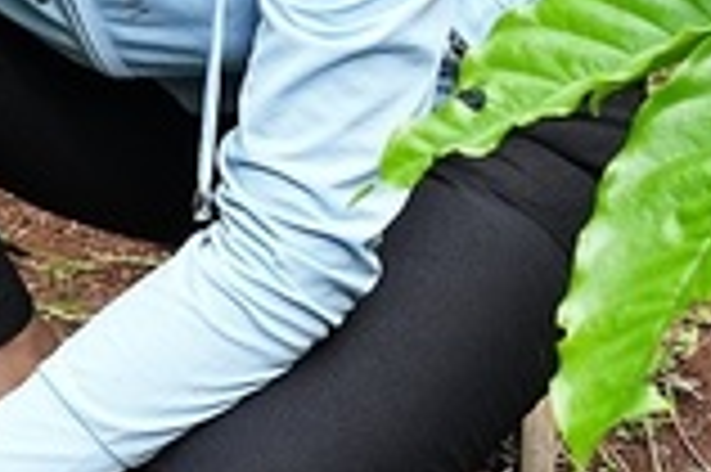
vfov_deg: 7.2
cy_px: 137
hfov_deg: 10.7
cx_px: 22
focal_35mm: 191
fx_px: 3761
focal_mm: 36.7
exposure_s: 1/160
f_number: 7.1
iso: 800
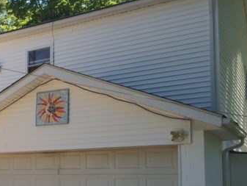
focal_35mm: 57
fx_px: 407
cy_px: 146
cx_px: 31
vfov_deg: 25.3
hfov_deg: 32.3
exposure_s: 1/662
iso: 32
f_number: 2.2
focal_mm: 4.12
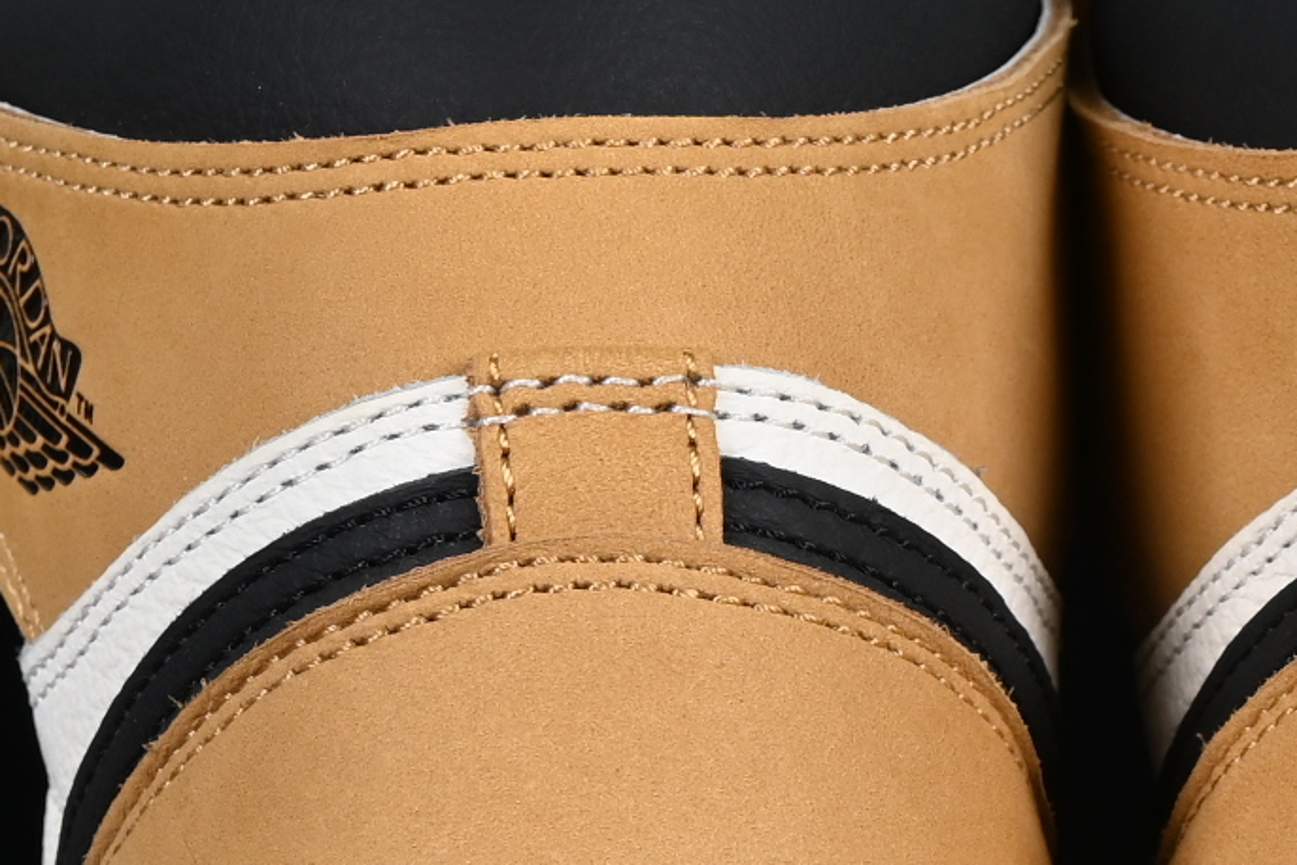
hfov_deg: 6.8
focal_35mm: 304
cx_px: 1176
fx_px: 10952
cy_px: 629
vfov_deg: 4.5
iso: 160
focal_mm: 50
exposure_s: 1/80
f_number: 8
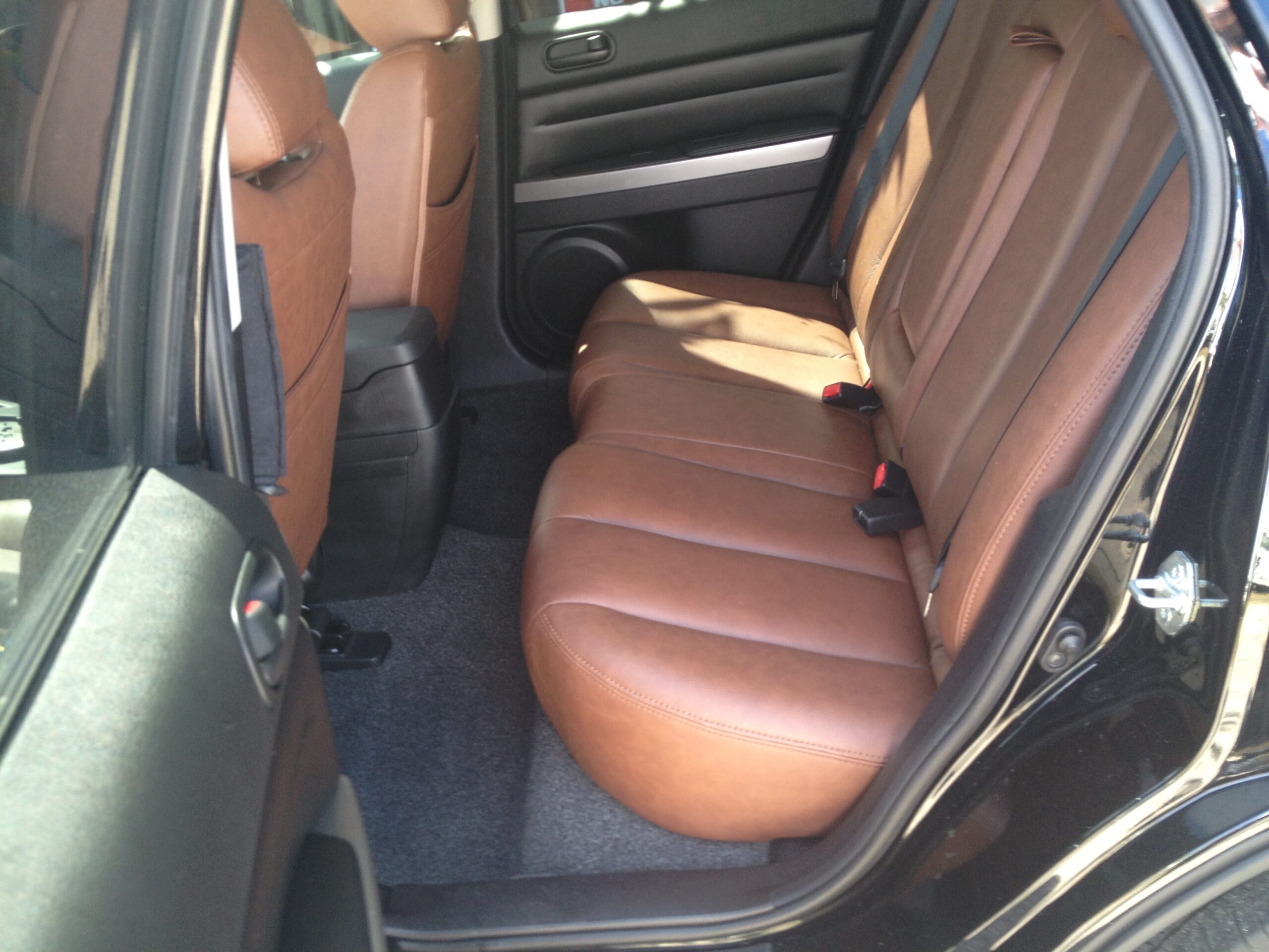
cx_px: 634
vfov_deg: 40.7
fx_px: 1283
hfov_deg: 52.6
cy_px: 476
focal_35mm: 35
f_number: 2.4
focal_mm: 4.28
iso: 50
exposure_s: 1/40
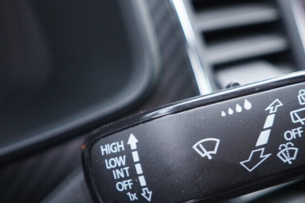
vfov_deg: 17.4
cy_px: 148
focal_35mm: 78
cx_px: 183
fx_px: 661
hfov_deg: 25.9
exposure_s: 1/40
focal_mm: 24
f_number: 2.8
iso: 500
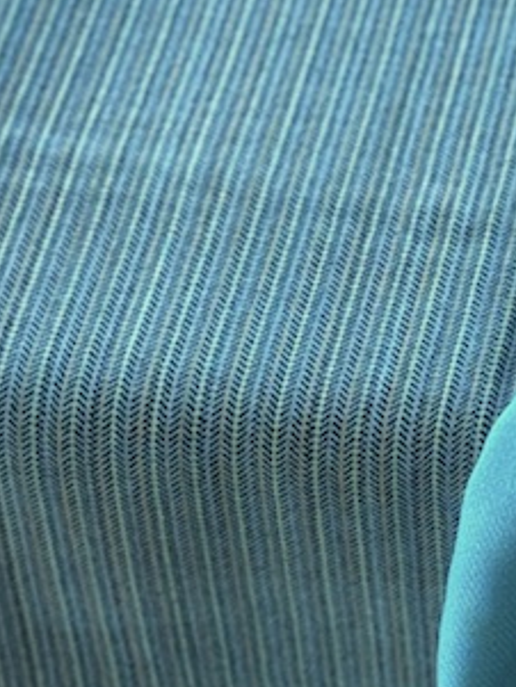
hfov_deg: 9.2
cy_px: 498
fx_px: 3158
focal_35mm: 159
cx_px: 592
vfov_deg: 12.4
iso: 64
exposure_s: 1/121
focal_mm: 6.76
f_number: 1.78
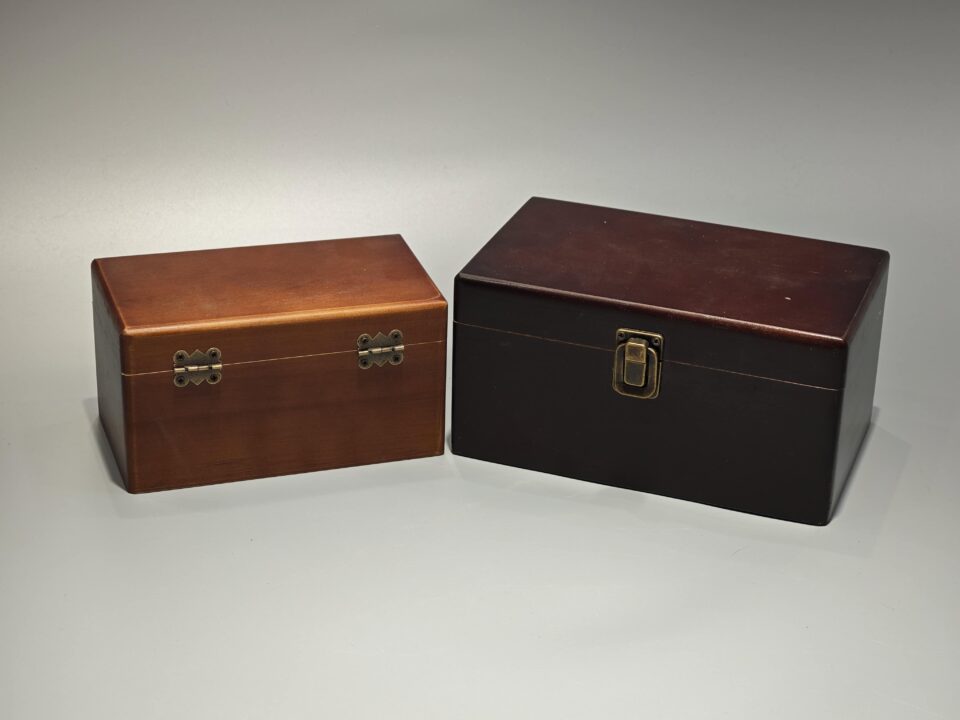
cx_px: 480
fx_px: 2080
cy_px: 360
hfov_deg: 26.0
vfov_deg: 19.6
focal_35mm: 75
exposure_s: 1/100
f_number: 2
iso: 160
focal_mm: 10.1
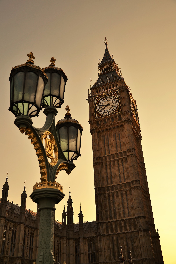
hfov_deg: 36.9
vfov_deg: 53.1
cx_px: 88
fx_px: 264
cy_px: 132
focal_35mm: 36
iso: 100
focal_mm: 24
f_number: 4.5
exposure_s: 1/500
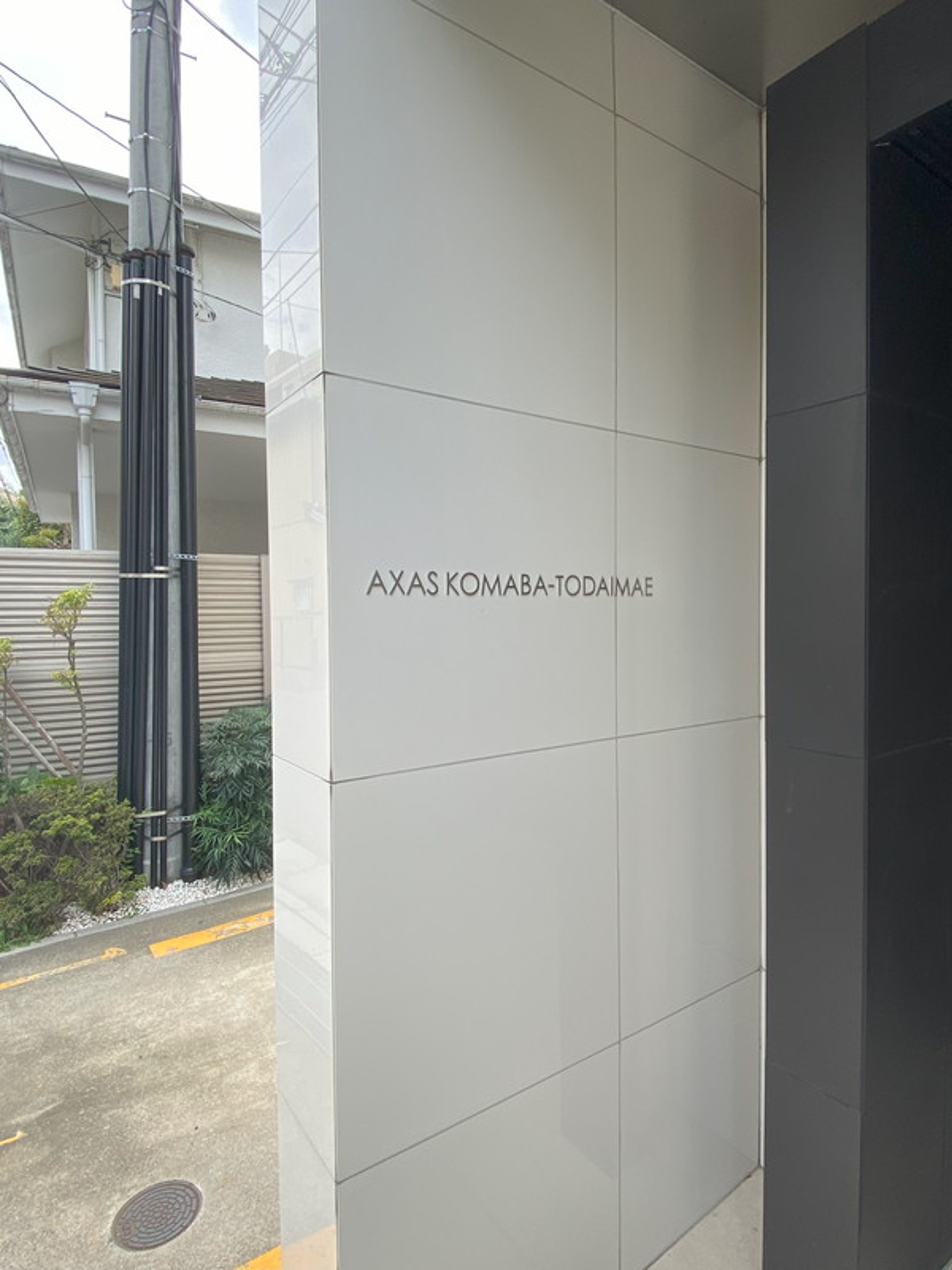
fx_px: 660
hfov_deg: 71.6
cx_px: 476
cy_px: 635
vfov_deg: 87.8
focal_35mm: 18
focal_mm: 1.54
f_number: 2.4
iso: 20
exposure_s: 1/122
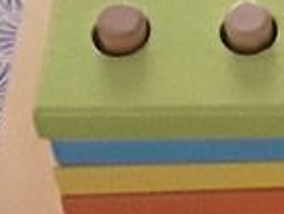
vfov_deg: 7.6
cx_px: 412
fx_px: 1603
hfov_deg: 9.9
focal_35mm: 195
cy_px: -23
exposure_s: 1/17
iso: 800
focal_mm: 2.91
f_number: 1.9
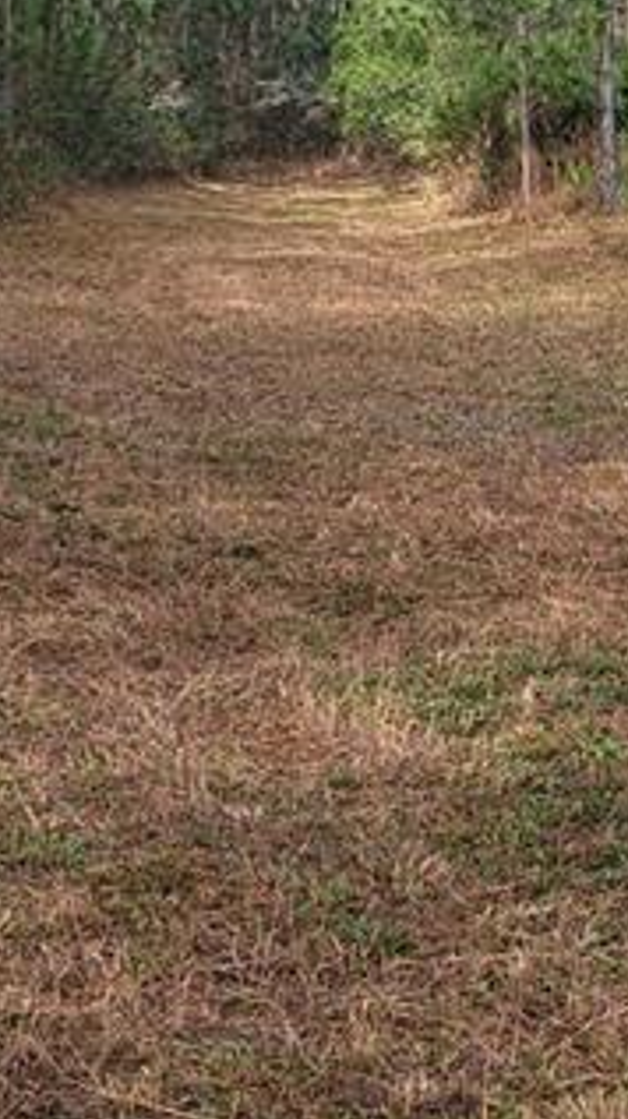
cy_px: 364
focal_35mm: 99
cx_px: 713
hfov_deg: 12.0
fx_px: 2935
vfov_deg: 21.5
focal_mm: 5.23
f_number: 1.8
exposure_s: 1/1098
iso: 50
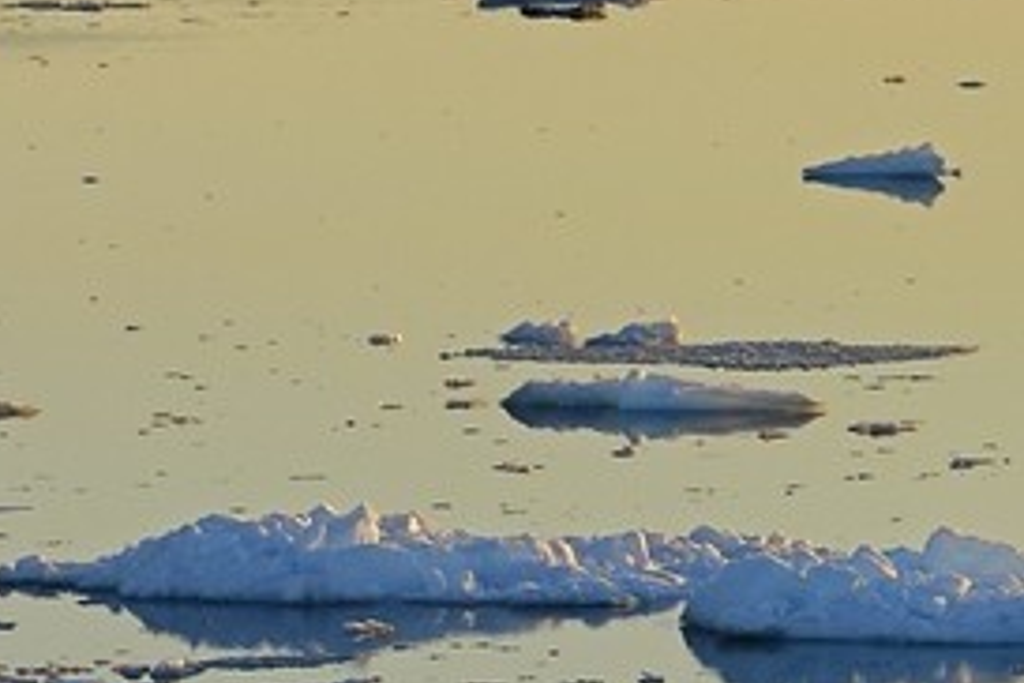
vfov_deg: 1.6
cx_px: 2779
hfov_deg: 2.3
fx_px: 24972
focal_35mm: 878
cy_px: -285
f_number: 8
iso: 200
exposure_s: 1/250
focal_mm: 150
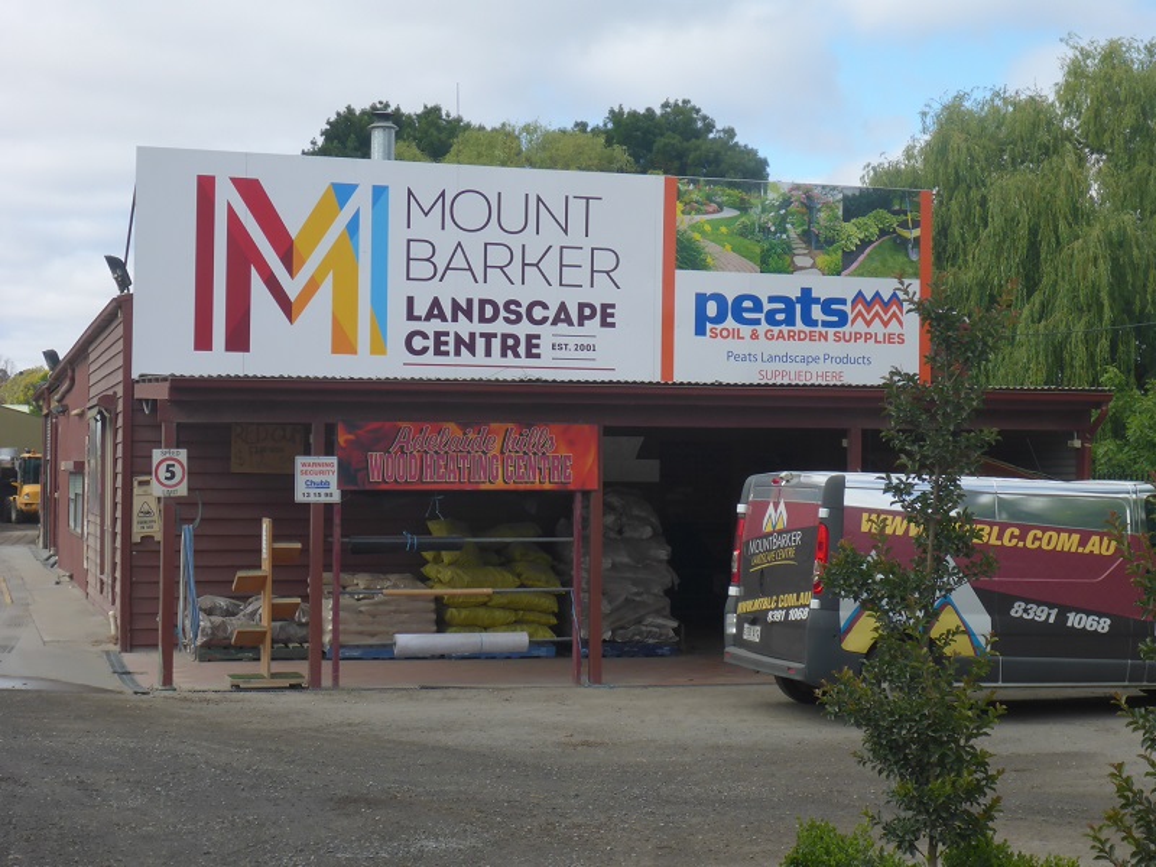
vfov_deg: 25.2
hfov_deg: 33.2
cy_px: 434
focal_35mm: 58
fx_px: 1937
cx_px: 578
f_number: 5
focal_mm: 10.4
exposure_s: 1/320
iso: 100
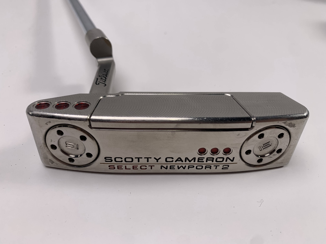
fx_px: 245
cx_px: 163
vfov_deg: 53.1
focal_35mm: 26
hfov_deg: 67.3
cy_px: 122
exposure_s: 1/246
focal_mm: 4.25
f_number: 1.8
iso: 25
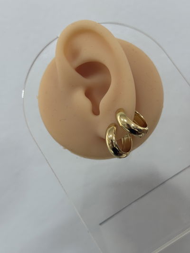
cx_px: 95
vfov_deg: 39.6
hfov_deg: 30.3
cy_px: 126
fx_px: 351
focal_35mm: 48
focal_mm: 6.76
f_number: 1.78
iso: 100
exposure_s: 1/100
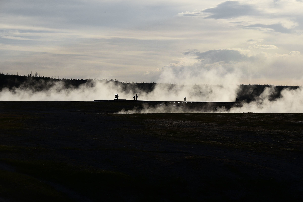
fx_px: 1221
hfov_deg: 14.1
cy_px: 101
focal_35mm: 145
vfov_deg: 9.5
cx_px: 152
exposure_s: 1/1000
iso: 400
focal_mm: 145
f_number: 13
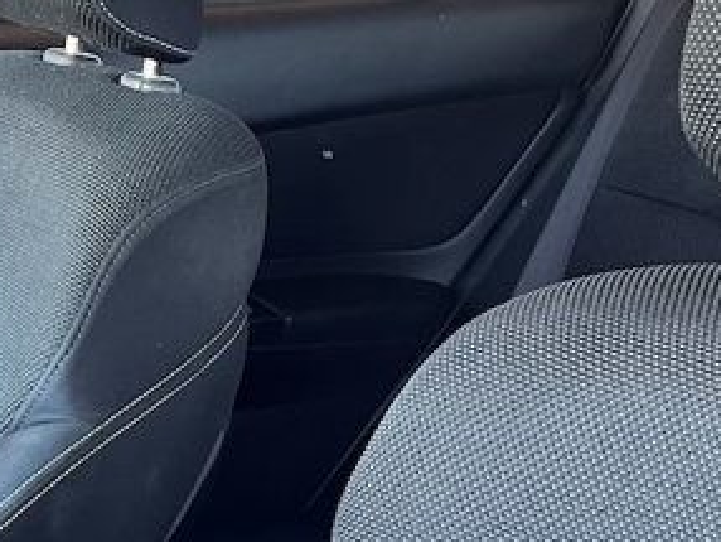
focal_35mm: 93
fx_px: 1939
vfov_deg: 15.4
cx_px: 214
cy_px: 643
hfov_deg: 21.0
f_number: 1.5
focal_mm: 5.7
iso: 250
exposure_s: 1/60
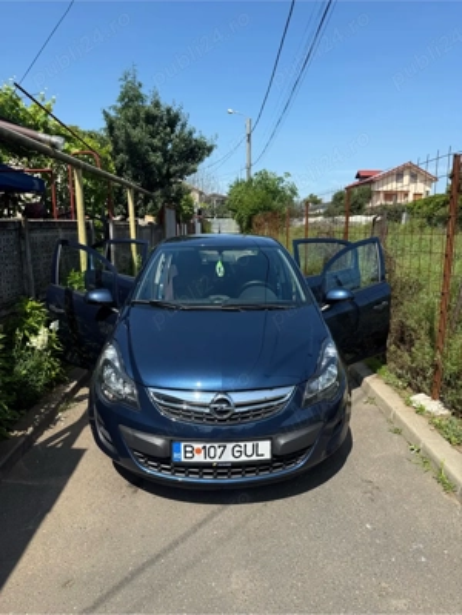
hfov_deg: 56.8
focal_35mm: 24
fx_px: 427
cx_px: 231
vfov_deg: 71.6
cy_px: 308
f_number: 1.78
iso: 80
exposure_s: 1/3425
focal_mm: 6.76
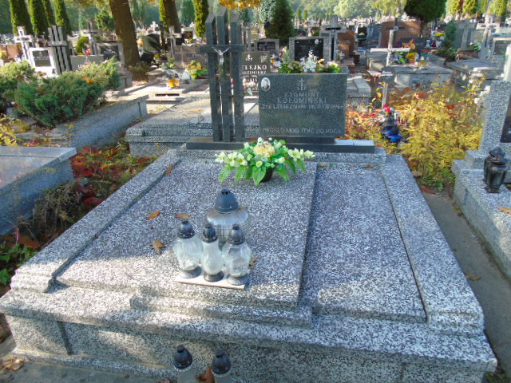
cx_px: 256
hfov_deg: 69.4
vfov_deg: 54.9
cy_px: 192
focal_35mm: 25
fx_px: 369
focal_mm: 4.4
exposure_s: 1/125
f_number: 3.4
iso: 80
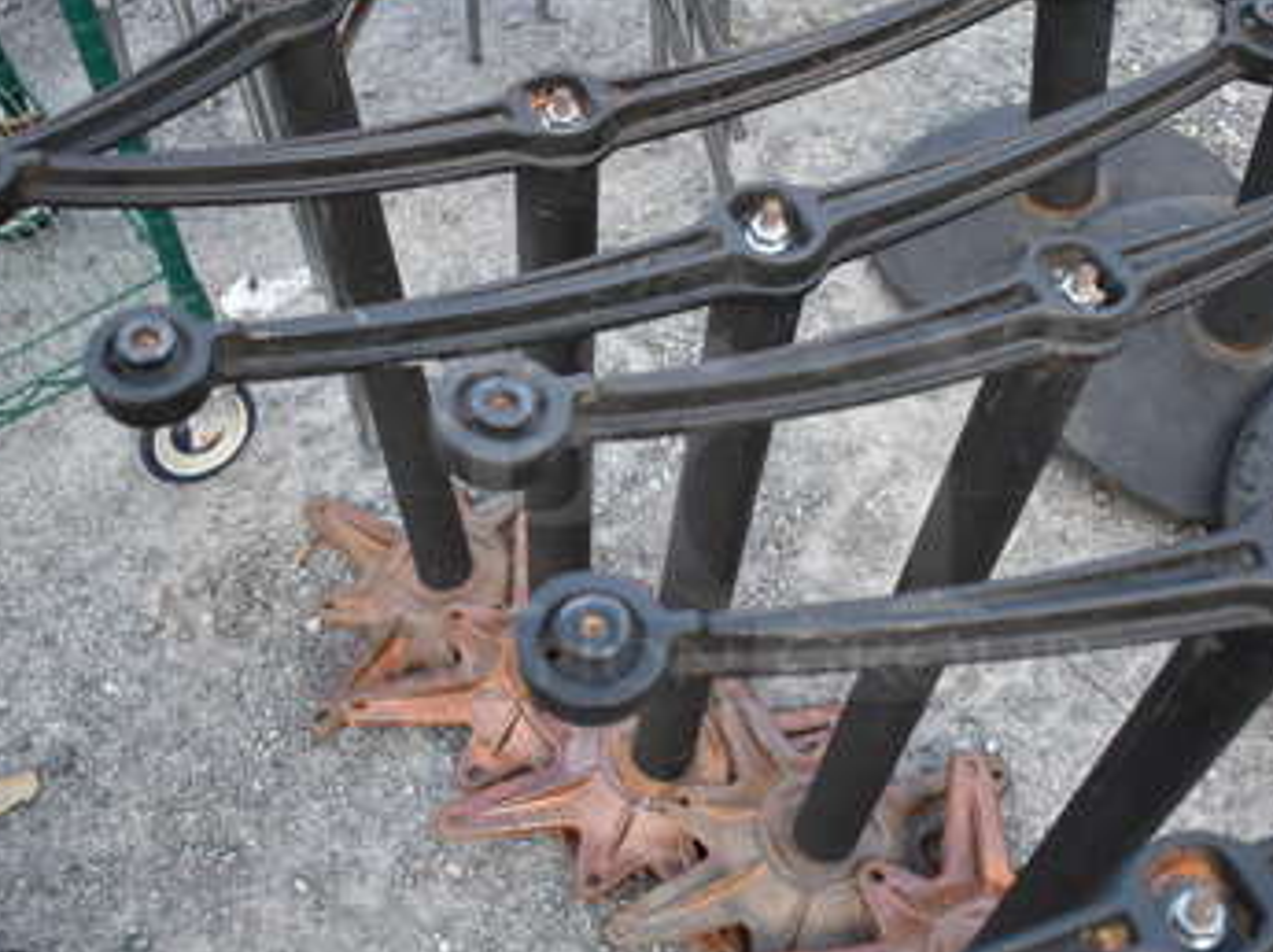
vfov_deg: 31.5
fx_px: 1690
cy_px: 506
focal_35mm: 46
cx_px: 712
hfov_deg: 41.2
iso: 800
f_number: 3.5
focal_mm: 18
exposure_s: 1/250
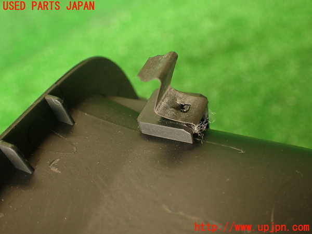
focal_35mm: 36
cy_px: 117
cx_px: 156
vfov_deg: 39.7
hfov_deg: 51.4
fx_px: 324
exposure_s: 1/60
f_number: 2.5
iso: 200
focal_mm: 6.37
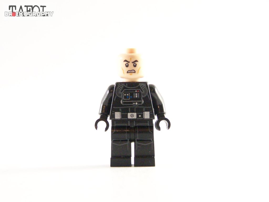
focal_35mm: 117
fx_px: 909
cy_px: 101
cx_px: 134
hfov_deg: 16.8
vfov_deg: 12.7
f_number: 3.2
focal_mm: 19.4
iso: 400
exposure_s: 1/45
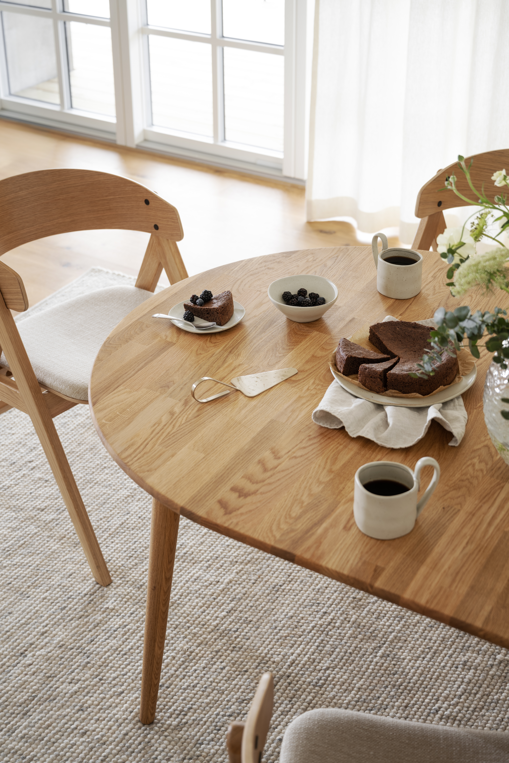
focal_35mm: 47
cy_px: 382
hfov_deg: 28.6
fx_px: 997
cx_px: 254
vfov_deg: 41.9
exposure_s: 1/15
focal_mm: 47
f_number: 4
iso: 64
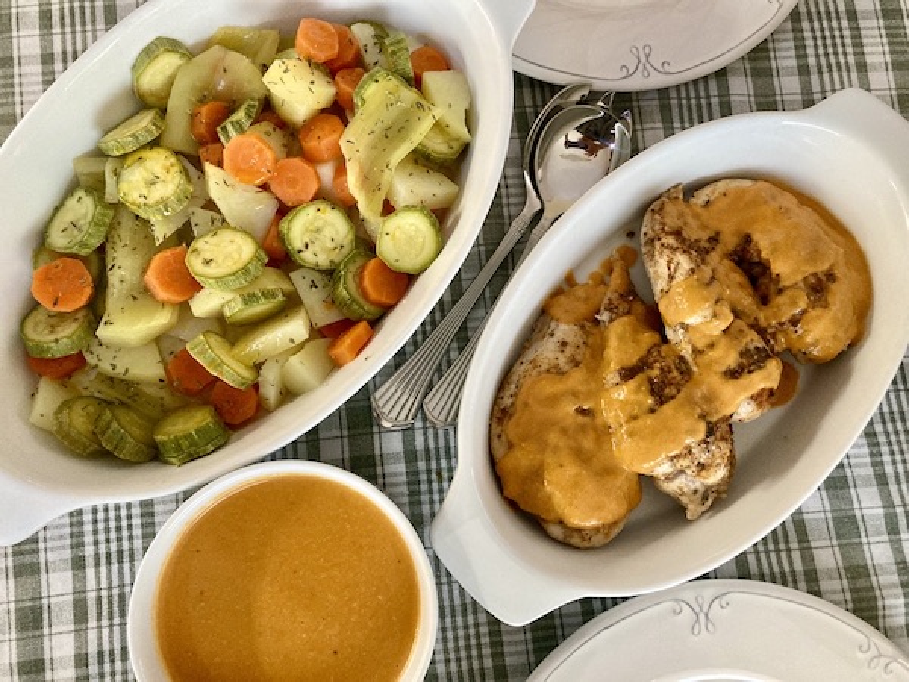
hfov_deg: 63.4
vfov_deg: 49.7
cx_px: 454
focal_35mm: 28
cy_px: 341
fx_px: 735
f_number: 1.8
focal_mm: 3.99
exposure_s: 1/50
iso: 320
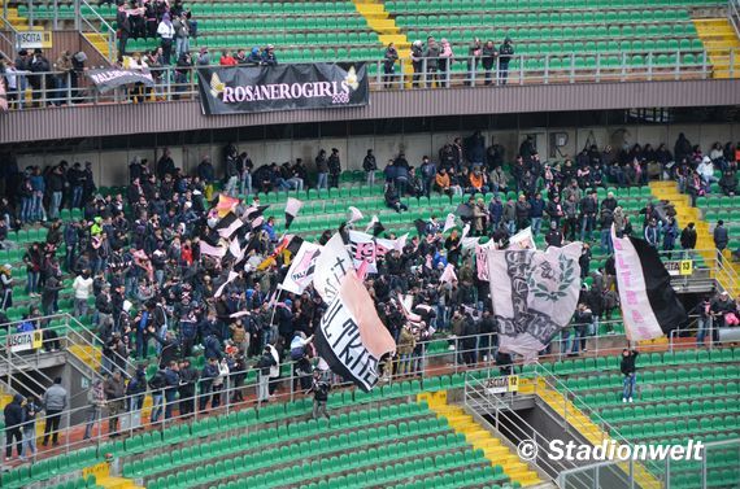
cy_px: 244
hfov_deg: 13.1
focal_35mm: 158
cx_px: 370
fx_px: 3229
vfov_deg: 8.7
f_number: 5.6
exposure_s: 1/125
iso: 280
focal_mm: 105
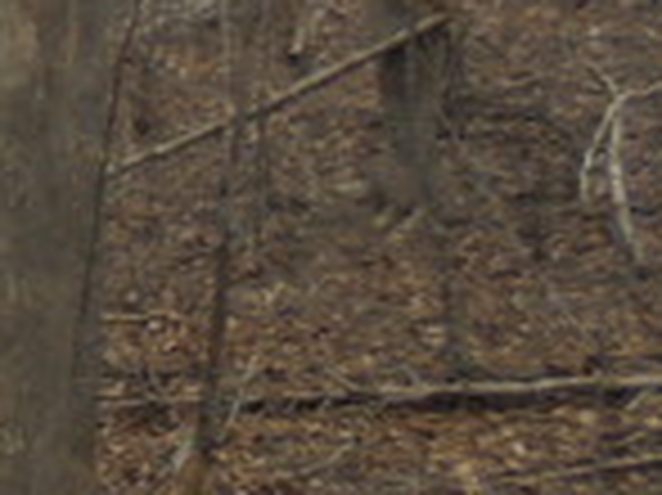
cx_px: -998
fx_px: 2618
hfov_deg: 11.5
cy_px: -252
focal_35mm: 137
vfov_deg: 10.4
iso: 100
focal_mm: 4.6
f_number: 3.5
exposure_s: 1/400
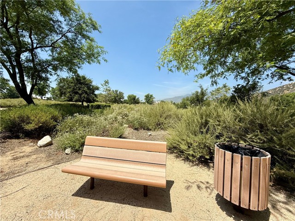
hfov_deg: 102.1
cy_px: 110
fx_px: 119
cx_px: 148
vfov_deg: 85.7
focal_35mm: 14
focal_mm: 2.22
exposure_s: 1/2092
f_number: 2.2
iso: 50
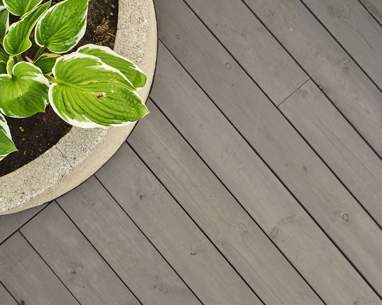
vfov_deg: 34.9
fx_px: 486
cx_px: 199
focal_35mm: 43
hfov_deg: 42.9
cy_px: 153
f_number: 6.4
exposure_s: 1/42
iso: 400
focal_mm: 51.7
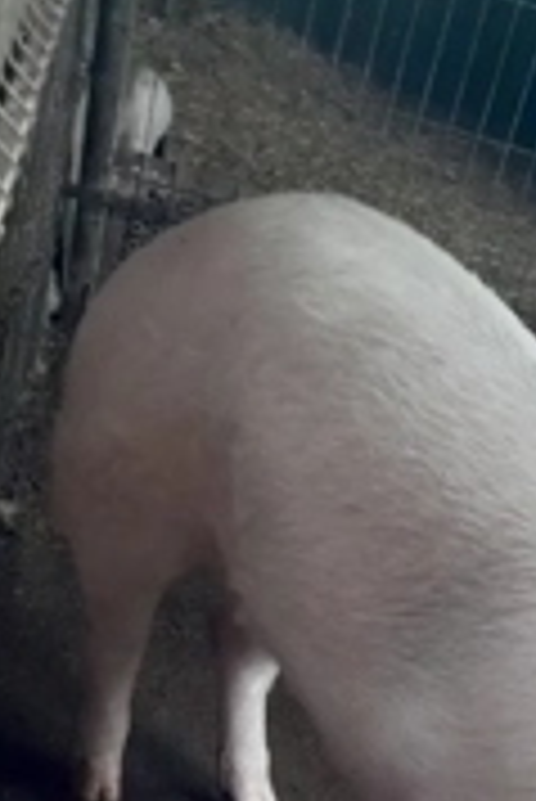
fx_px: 1404
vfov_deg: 30.1
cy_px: 765
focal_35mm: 63
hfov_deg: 21.0
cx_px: 504
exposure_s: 1/50
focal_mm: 4
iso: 320
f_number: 1.8
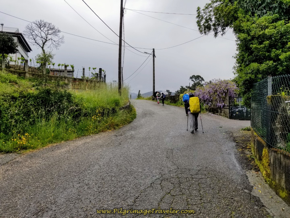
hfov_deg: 67.3
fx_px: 218
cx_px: 145
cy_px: 109
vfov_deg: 53.1
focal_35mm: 26
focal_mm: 4.3
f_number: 1.7
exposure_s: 1/2800
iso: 50
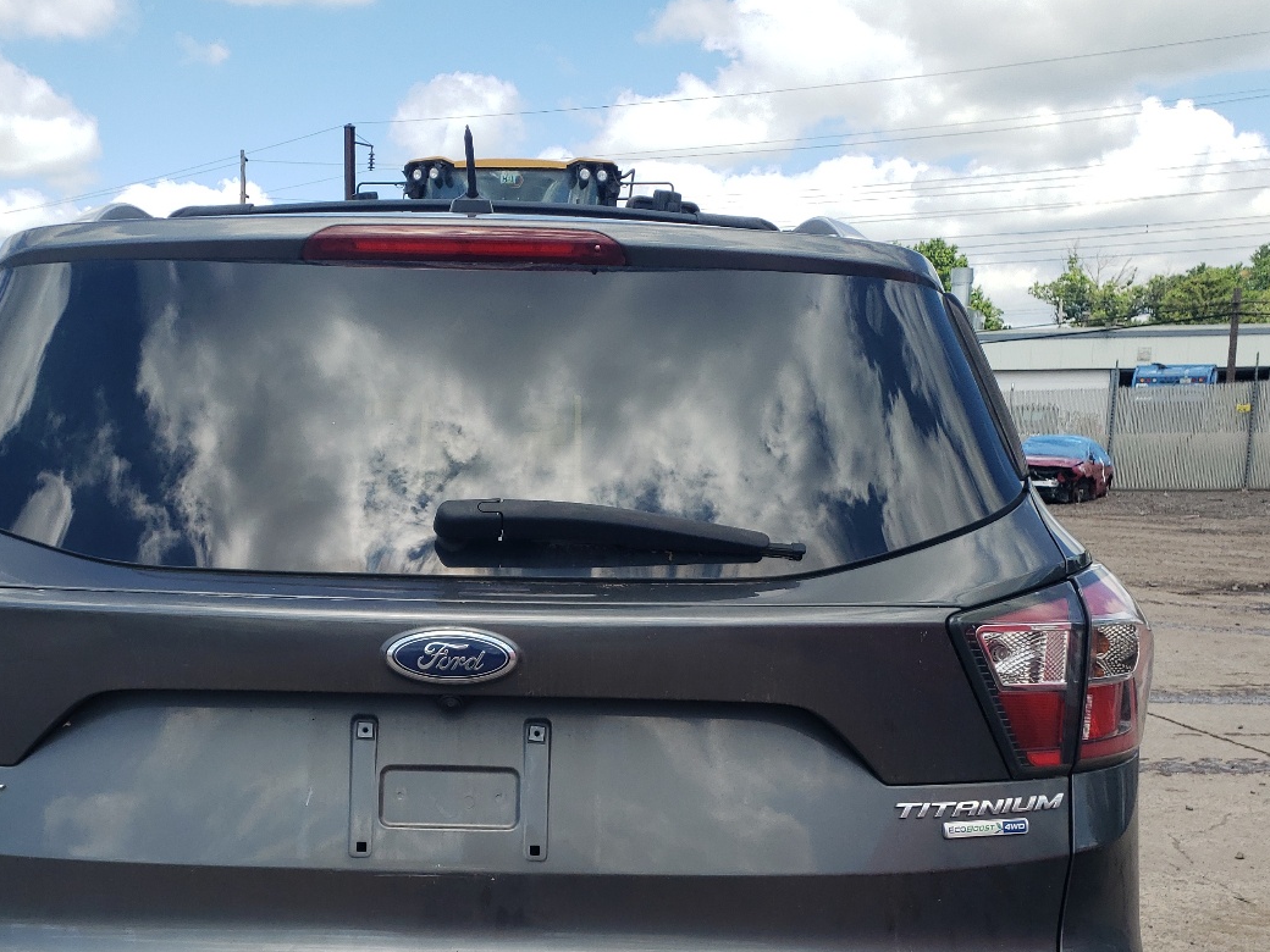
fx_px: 1468
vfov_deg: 35.1
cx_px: 484
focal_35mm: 40
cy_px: 730
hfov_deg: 46.4
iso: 50
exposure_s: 1/1667
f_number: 1.5
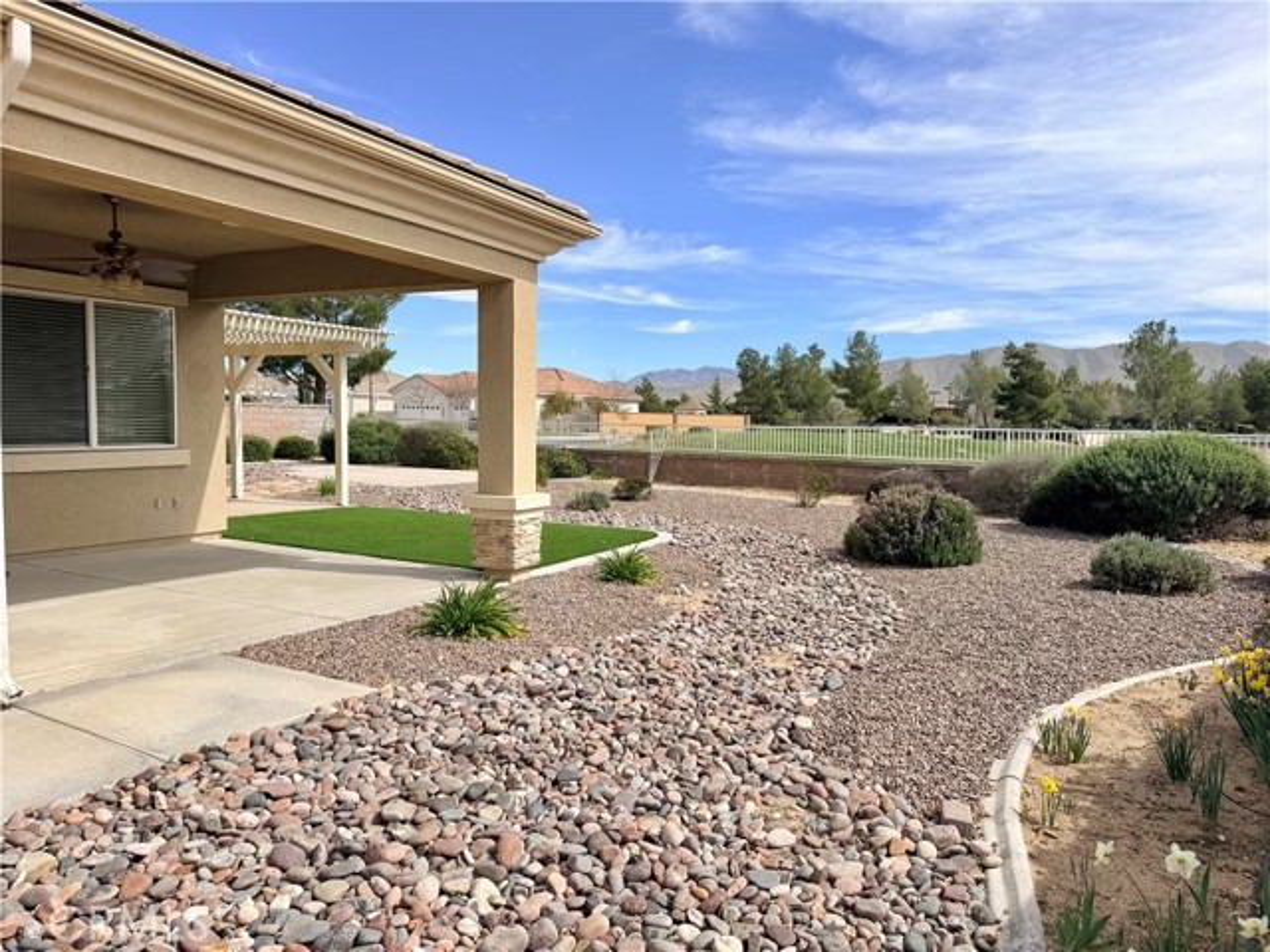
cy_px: 476
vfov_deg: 56.8
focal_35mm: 24
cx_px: 635
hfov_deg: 71.6
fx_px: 881
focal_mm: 6.76
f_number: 1.78
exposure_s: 1/3759
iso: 80
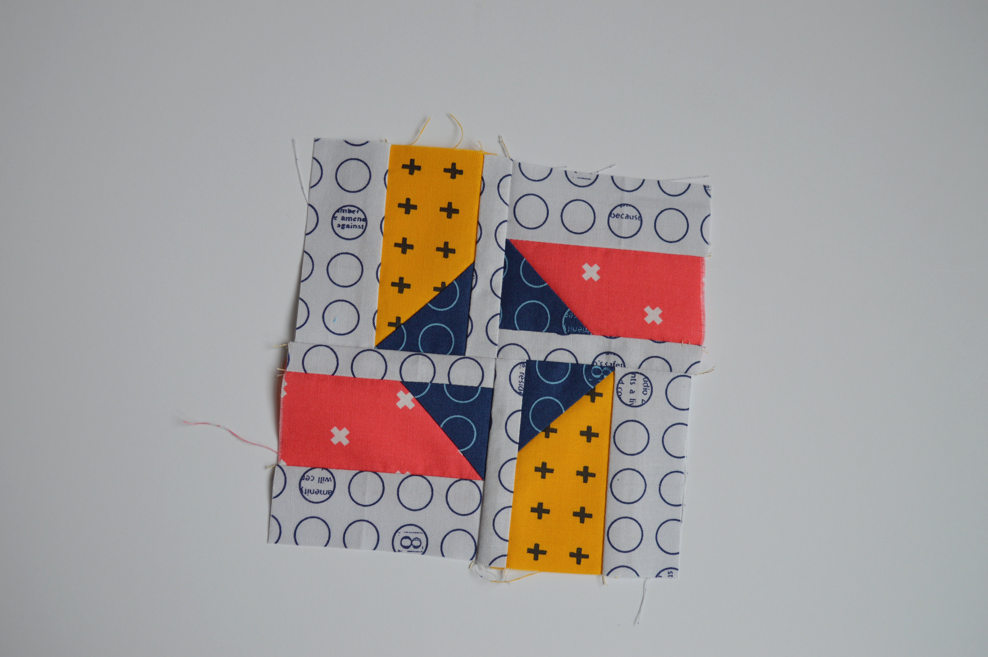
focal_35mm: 36
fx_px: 987
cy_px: 328
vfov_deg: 36.8
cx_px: 494
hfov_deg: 53.2
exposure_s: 1/125
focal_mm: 24
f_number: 5.6
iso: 250
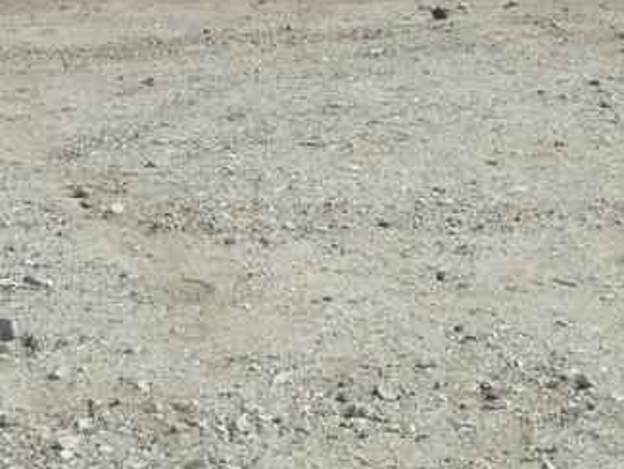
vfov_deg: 9.9
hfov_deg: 13.3
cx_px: 323
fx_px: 2669
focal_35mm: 148
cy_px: -79
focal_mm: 8.4
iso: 80
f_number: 3.8
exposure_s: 1/1000
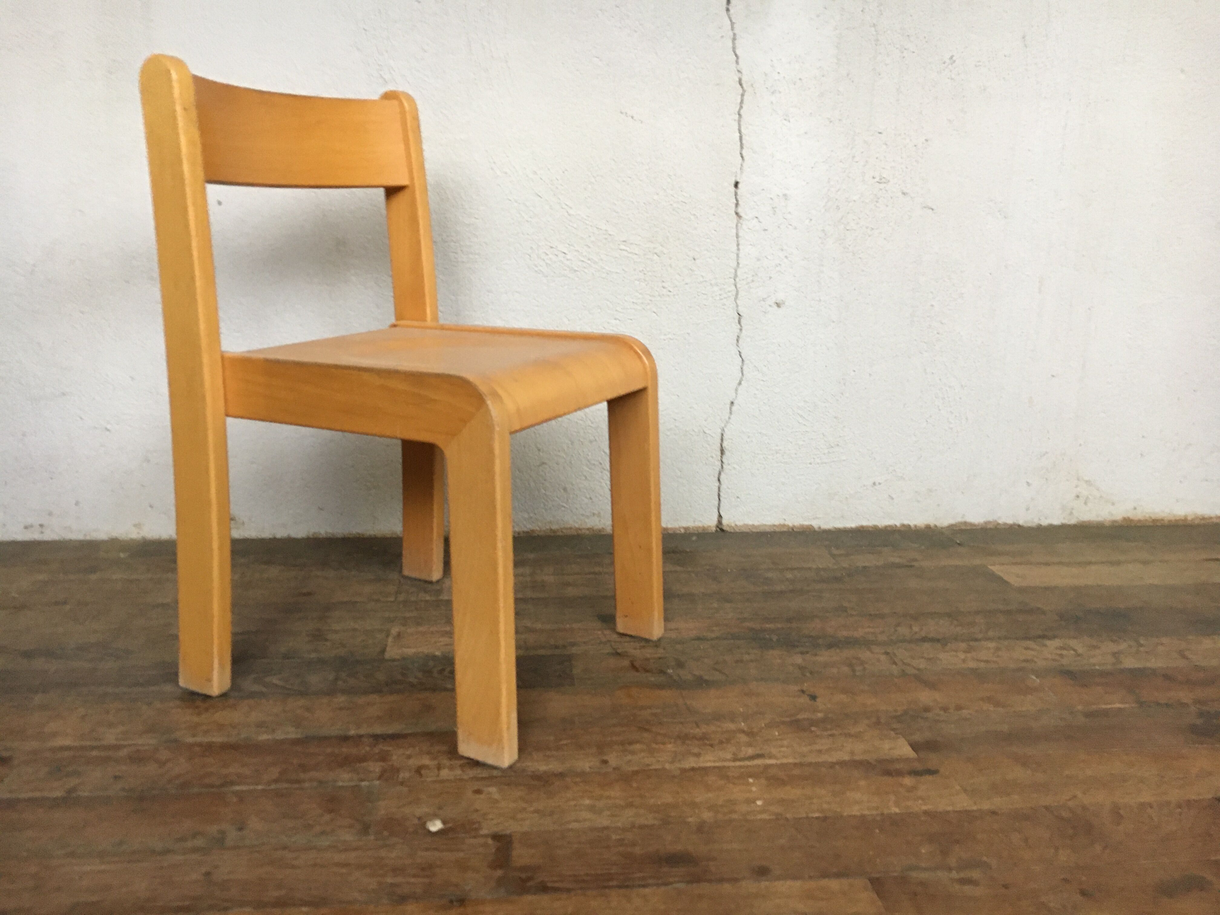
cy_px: 458
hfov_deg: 61.7
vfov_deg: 48.2
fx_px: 1022
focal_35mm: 29
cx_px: 610
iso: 200
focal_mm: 4.15
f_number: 2.2
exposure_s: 1/33
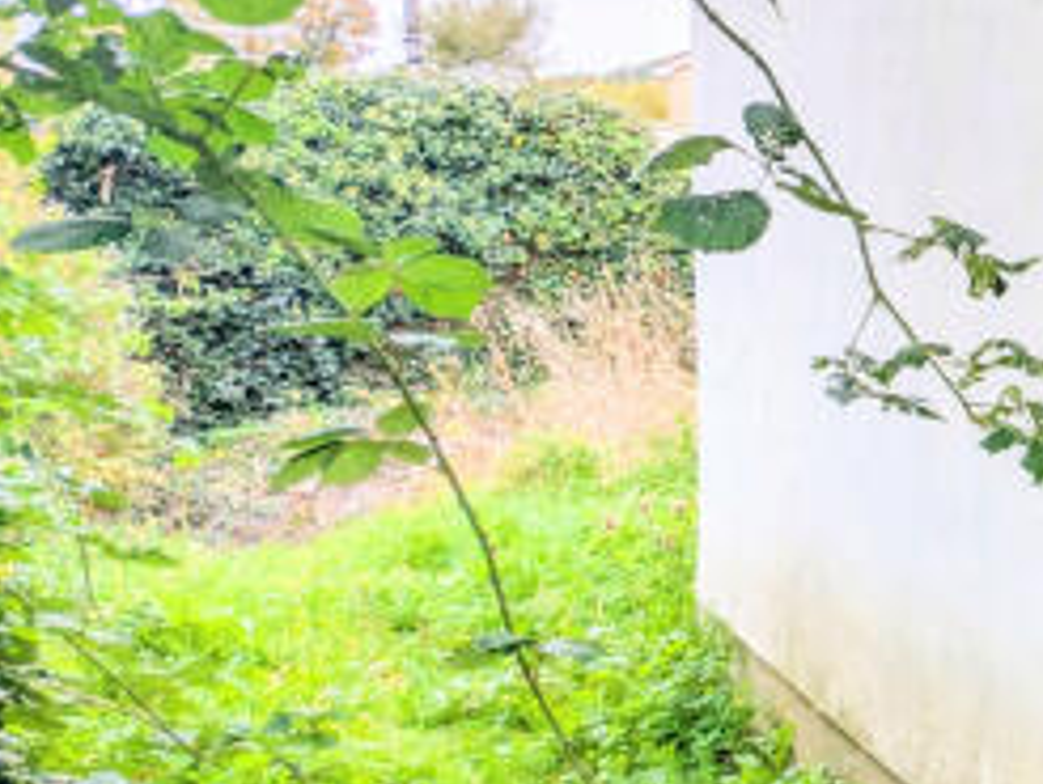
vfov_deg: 29.0
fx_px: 1508
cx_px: 1420
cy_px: 295
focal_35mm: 50
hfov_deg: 29.2
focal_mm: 2.23
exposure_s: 1/656
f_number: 1.95
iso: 38
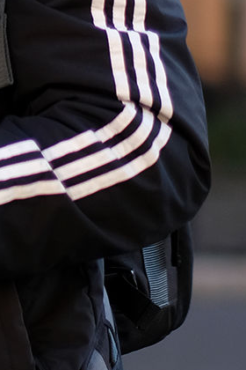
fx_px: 4920
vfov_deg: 4.3
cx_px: -326
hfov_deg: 2.8
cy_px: -251
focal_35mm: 480
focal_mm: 56
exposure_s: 1/1800
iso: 200
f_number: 1.2
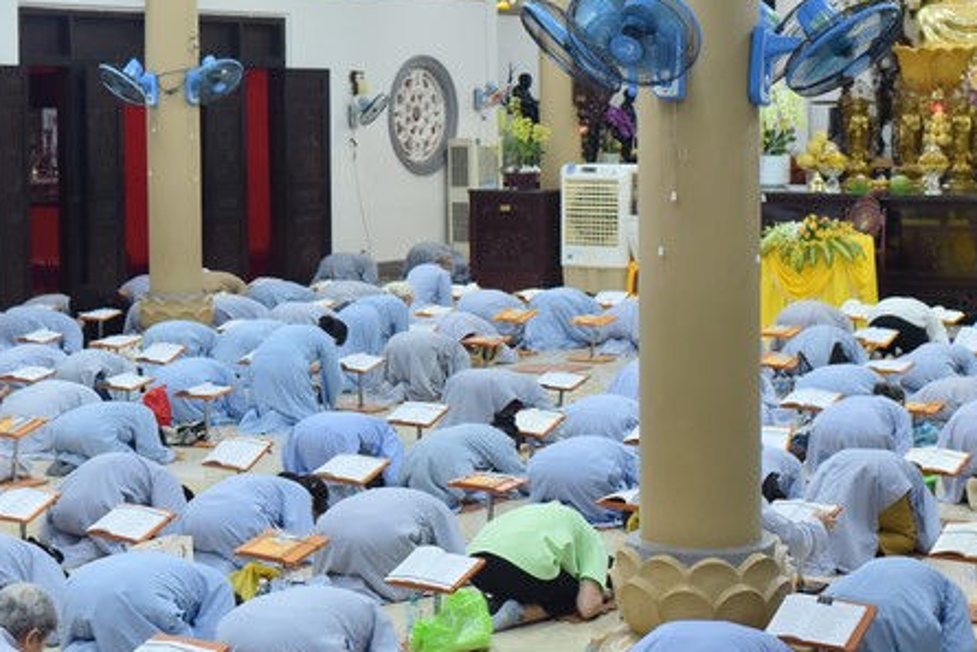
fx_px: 1982
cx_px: 459
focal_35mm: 73
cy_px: 204
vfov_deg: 18.6
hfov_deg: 27.7
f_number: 4.5
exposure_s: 1/125
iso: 2500
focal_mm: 50
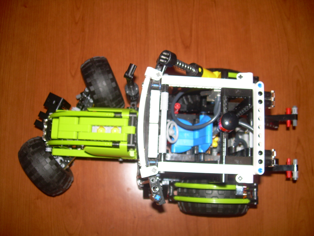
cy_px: 118
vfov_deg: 37.7
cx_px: 157
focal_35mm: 38
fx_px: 345
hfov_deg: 49.0
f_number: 2.8
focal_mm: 6.3
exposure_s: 1/60
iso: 50
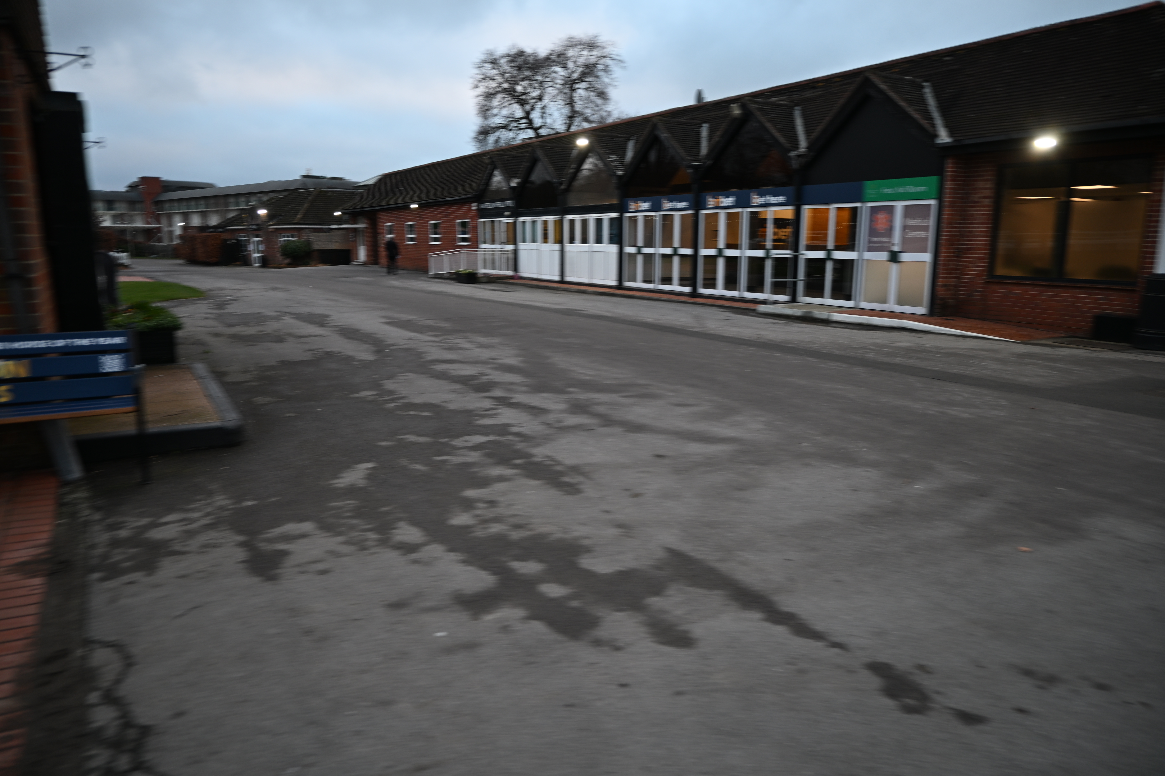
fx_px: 777
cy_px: 388
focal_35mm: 24
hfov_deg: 73.7
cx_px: 582
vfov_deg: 53.1
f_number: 3.5
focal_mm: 16
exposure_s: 1/30
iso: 100
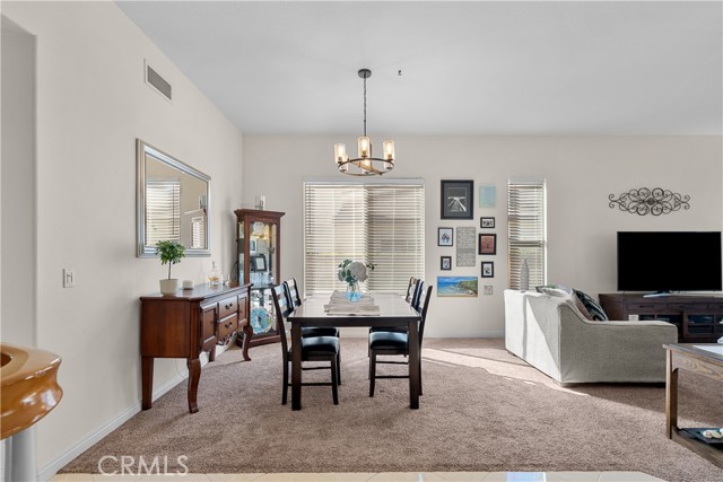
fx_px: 321
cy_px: 241
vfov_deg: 73.8
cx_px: 362
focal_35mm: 16
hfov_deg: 96.7
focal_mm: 16
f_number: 10
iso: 250
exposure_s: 1/4
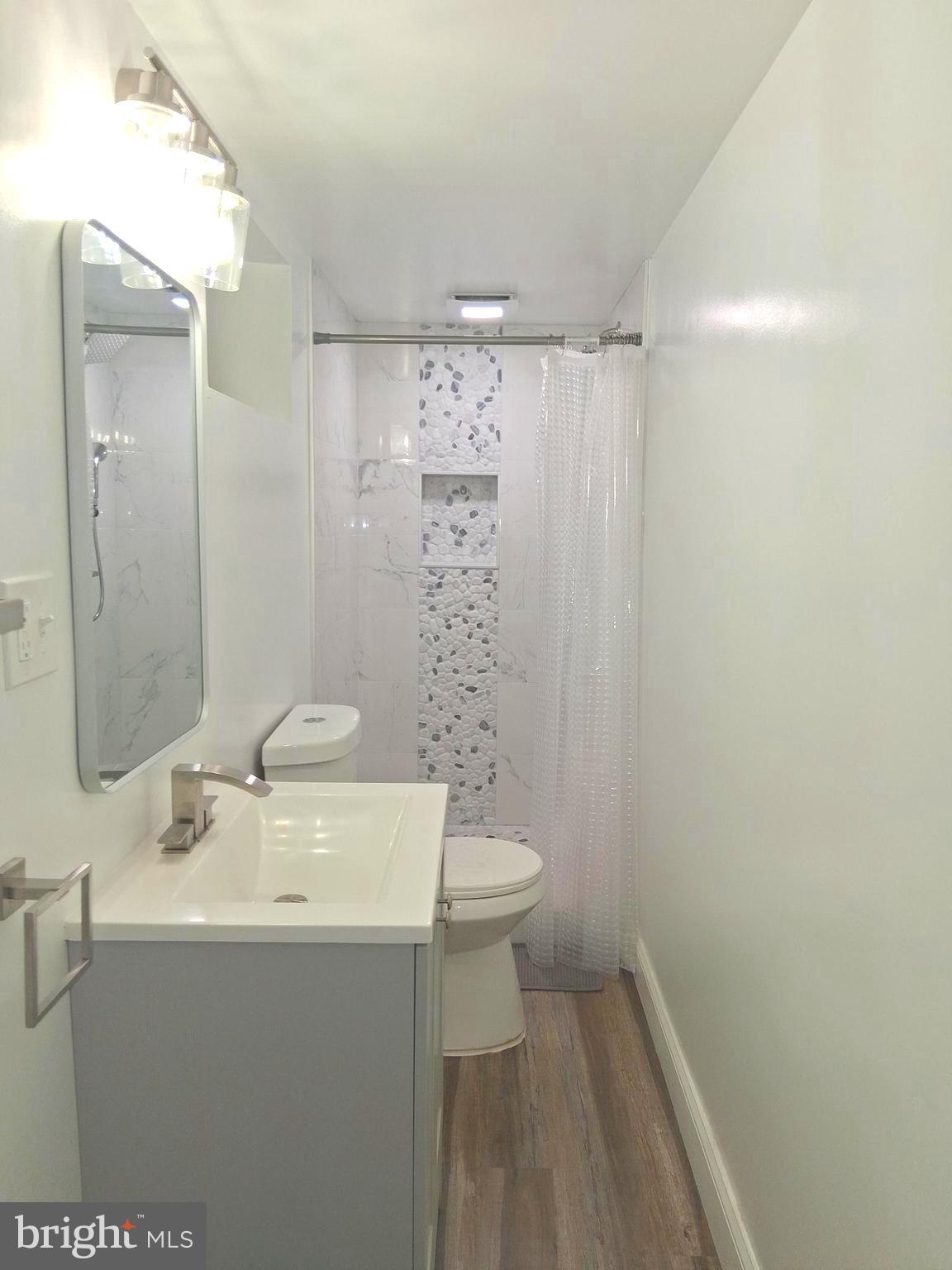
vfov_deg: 67.3
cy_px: 635
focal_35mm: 26
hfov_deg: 53.1
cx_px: 476
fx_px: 953
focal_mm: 3.98
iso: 40
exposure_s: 1/100
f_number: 1.8
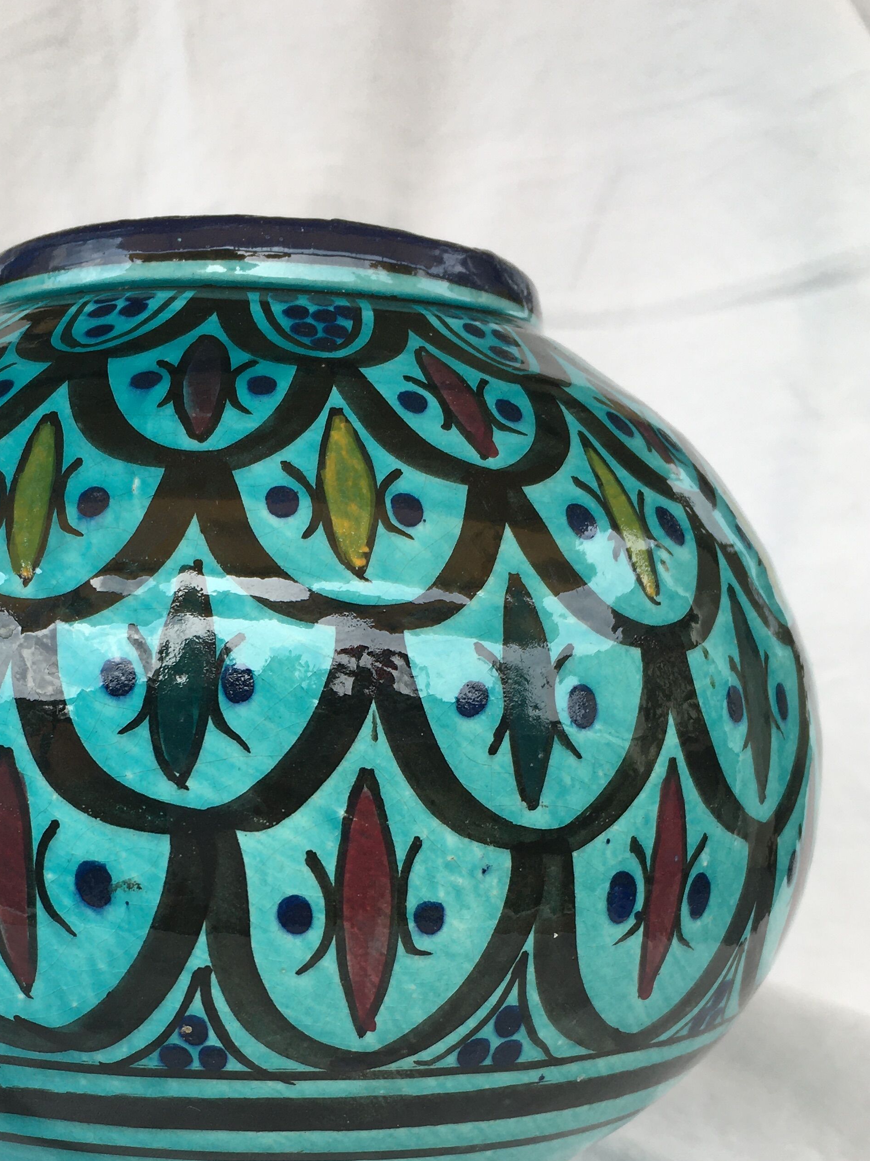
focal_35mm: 46
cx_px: 246
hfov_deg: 31.1
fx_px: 1542
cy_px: 860
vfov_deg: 40.2
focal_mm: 4.15
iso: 25
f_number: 2.2
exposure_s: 1/371
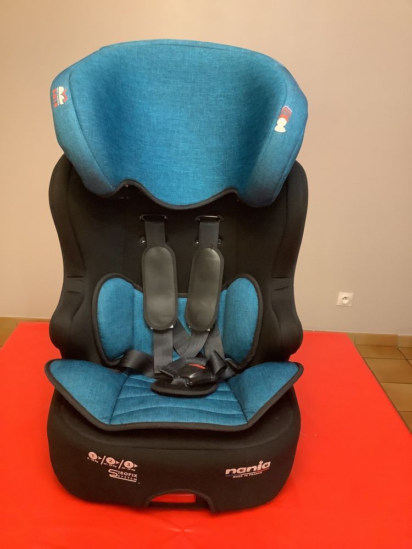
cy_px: 274
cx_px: 206
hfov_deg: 45.4
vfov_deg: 58.4
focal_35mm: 31
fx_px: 492
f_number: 2.4
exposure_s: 1/30
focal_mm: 3.3
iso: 500
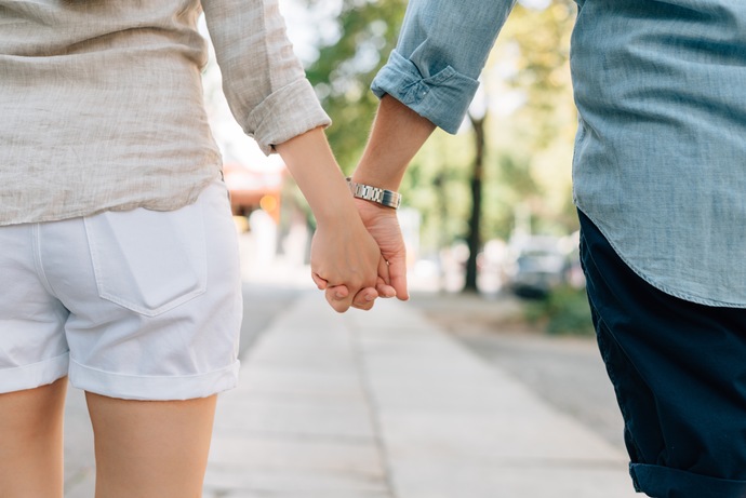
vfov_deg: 27.0
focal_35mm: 50
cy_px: 249
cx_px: 373
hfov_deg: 39.6
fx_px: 1037
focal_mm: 50
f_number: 2.8
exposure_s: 1/320
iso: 100
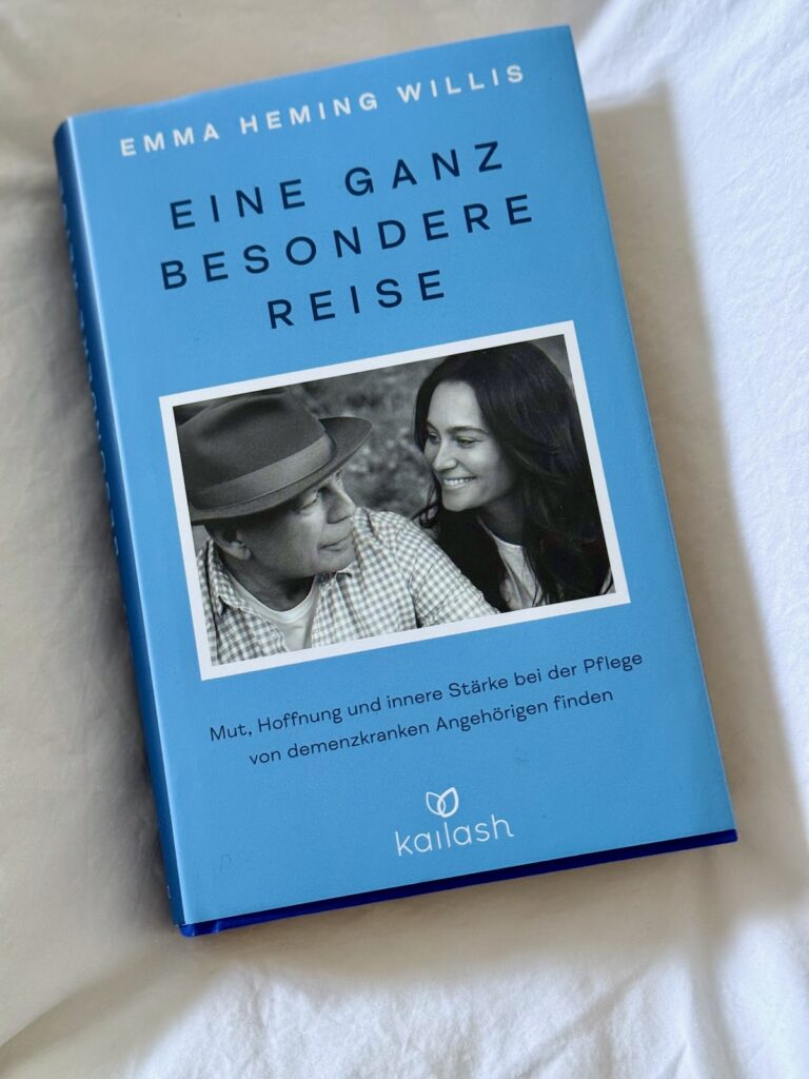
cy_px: 540
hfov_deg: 30.3
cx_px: 404
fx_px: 1496
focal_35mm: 48
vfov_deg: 39.7
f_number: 1.78
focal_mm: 6.76
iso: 500
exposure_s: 1/40
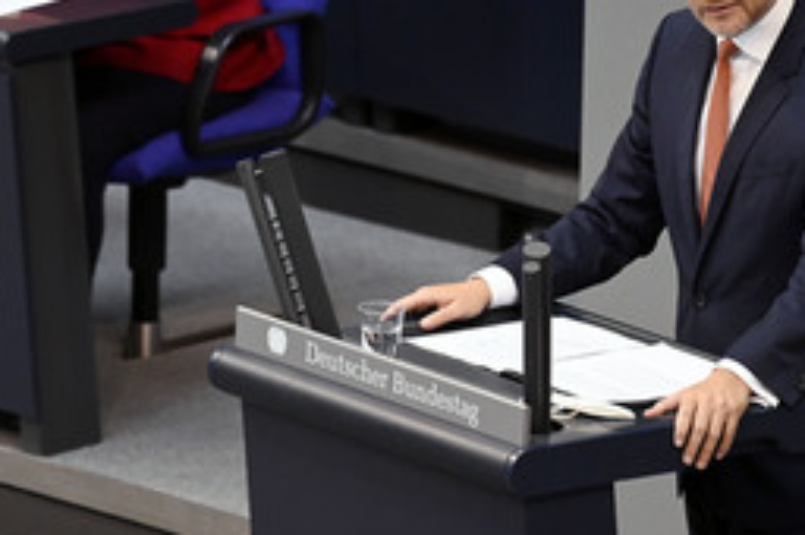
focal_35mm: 458
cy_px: 120
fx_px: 10228
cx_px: 461
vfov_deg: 3.0
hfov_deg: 4.5
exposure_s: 1/320
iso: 6400
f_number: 5.6
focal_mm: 260
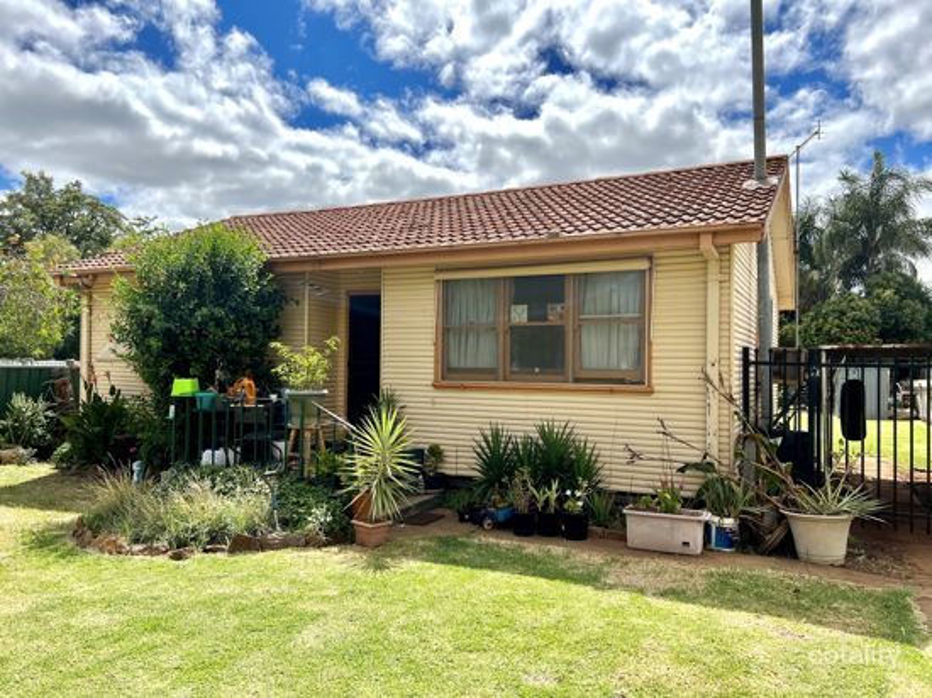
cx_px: 466
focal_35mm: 26
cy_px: 349
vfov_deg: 53.0
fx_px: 700
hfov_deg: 67.3
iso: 50
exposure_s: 1/8000
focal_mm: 5.7
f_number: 1.5
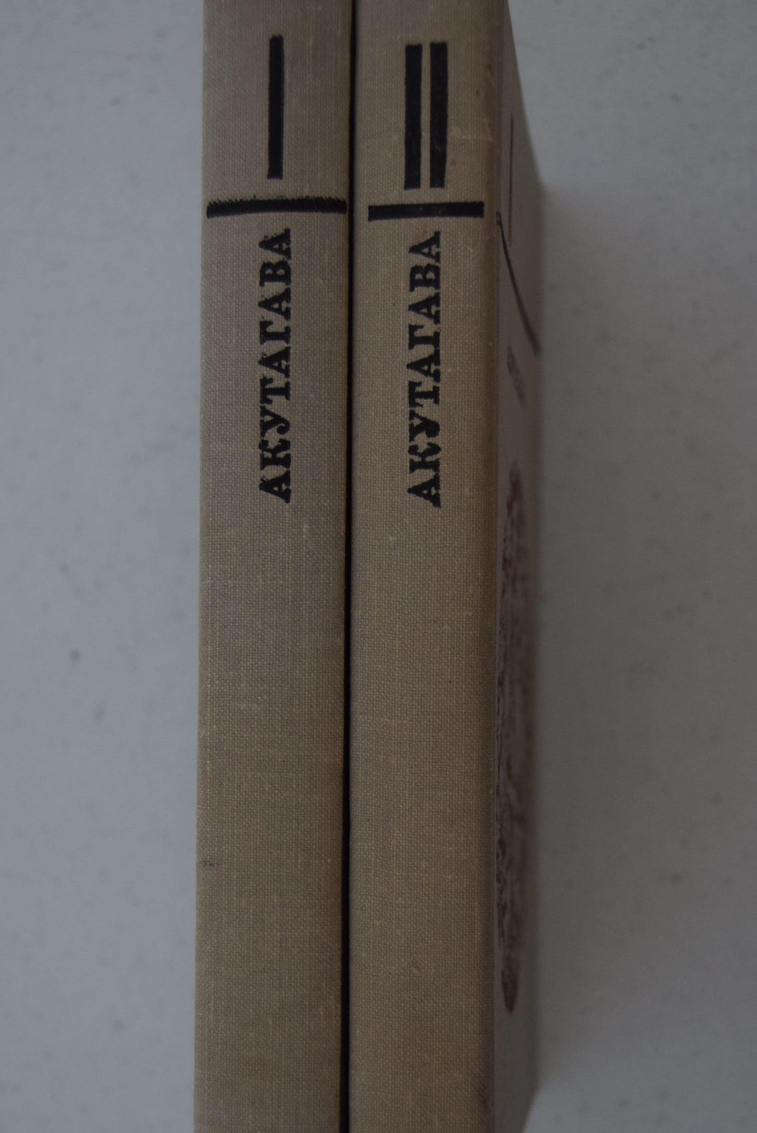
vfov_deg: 32.8
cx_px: 367
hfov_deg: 22.3
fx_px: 1921
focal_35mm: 61
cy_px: 645
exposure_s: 1/640
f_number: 4.2
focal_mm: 30
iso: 800
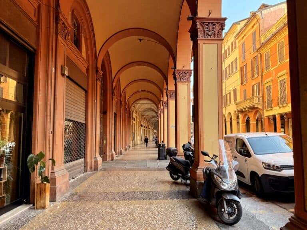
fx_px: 213
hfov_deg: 71.6
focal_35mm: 24
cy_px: 115
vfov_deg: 56.8
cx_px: 154
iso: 125
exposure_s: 1/243
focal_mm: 6.76
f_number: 1.78
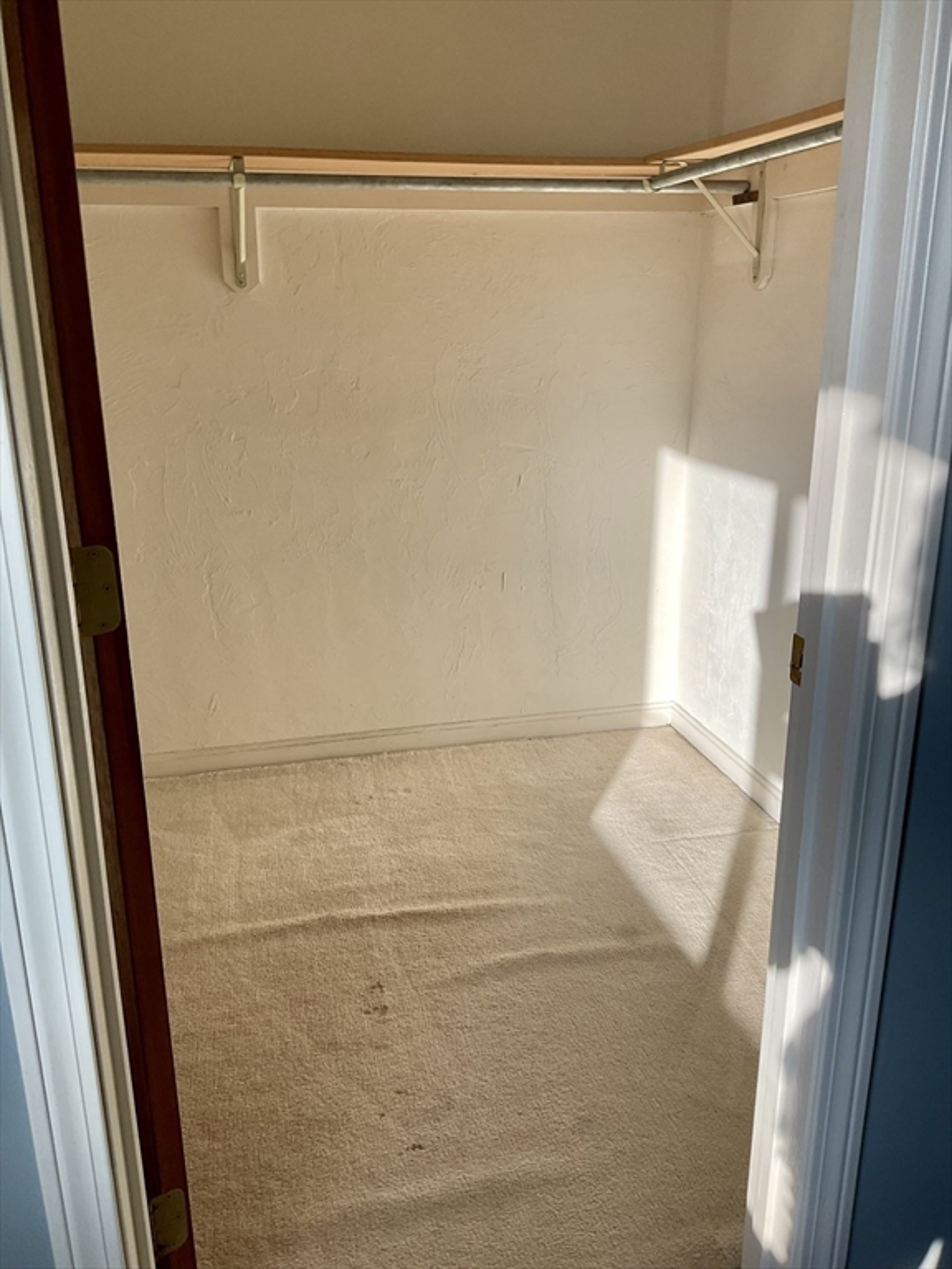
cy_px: 634
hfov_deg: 48.2
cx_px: 476
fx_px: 1063
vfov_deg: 61.7
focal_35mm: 29
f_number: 1.8
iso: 16
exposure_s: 1/412
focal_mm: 3
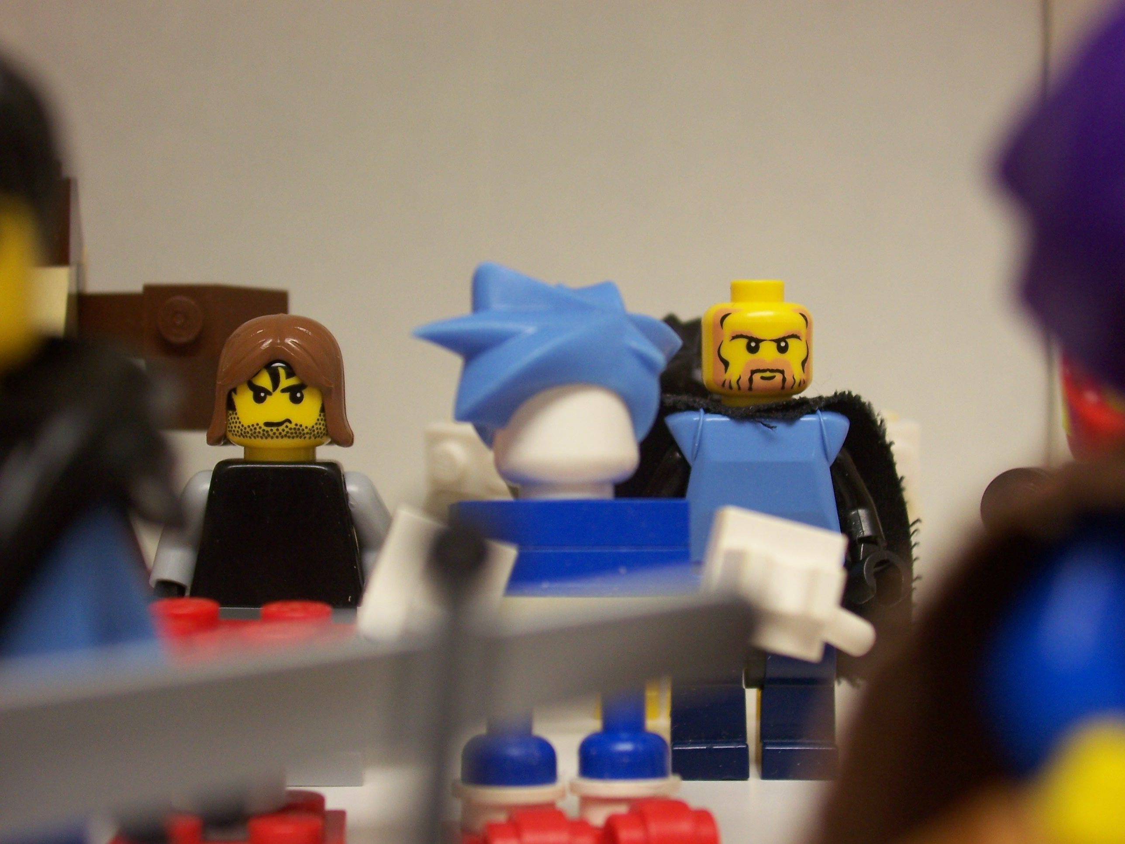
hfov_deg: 36.2
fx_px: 1722
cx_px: 562
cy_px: 422
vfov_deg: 27.5
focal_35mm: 53
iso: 125
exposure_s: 1/45
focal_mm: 8.6
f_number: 3.4
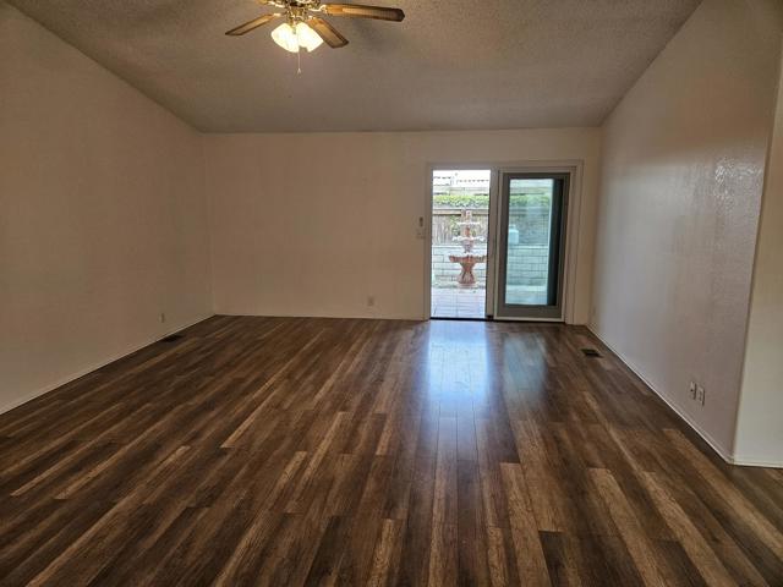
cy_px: 294
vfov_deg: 58.9
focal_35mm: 23
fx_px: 520
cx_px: 392
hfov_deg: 73.9
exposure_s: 1/120
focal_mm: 5.4
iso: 250
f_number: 1.8
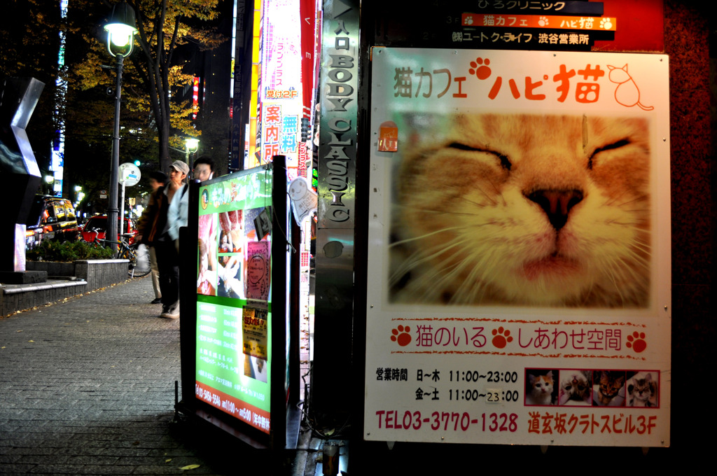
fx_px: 656
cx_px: 358
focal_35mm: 33
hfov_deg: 57.3
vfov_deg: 39.9
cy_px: 238
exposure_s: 1/10
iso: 200
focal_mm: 22
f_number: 4
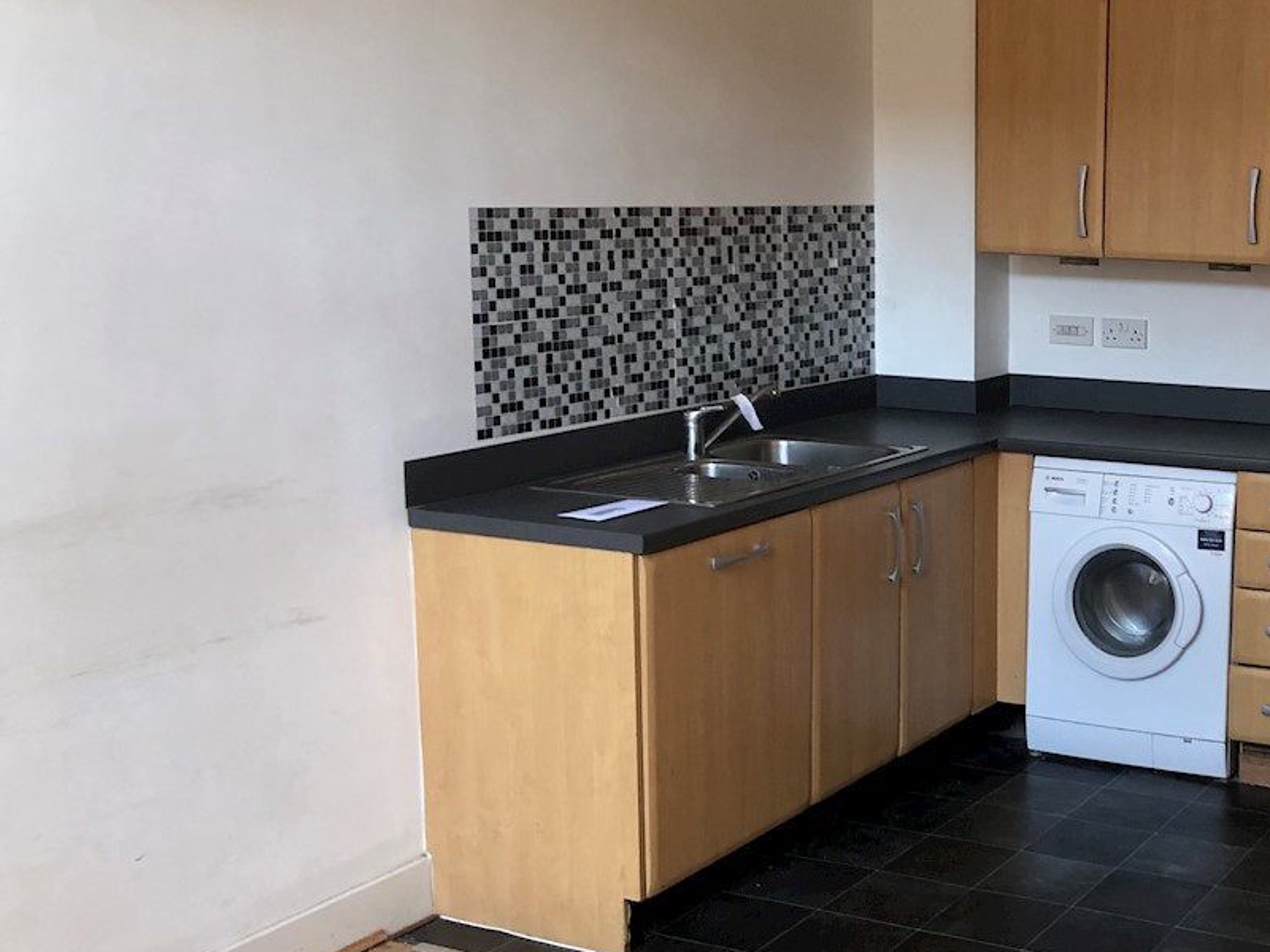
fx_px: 1798
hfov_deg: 36.9
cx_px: 1095
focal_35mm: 49
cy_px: 457
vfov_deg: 29.7
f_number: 1.8
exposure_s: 1/20
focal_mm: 3.99
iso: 40
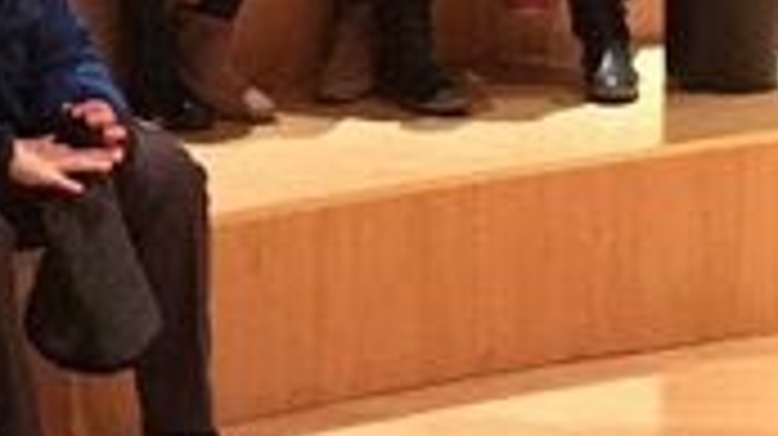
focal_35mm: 146
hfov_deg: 14.5
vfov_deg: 8.0
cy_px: -310
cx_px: 40
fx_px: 3010
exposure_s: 1/17
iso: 400
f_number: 2.2
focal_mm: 4.15
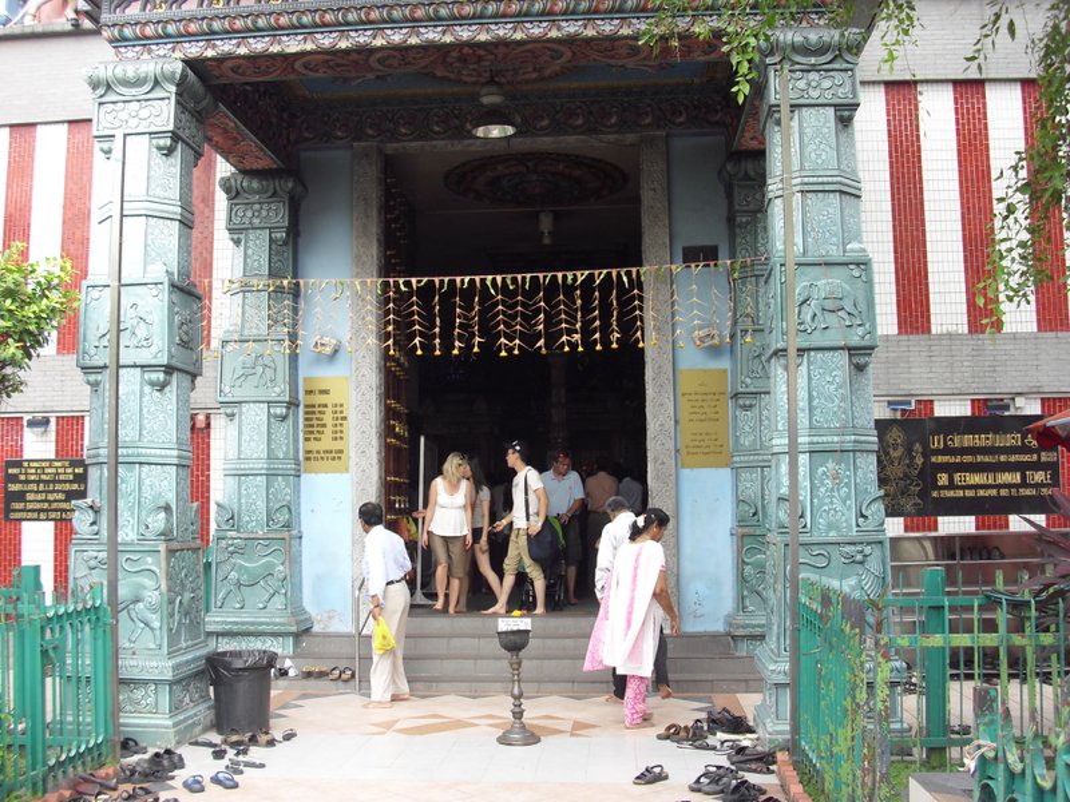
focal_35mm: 38
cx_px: 535
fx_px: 1175
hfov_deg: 49.0
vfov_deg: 37.7
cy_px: 401
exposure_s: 1/160
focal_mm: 6.2
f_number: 2.8
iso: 100
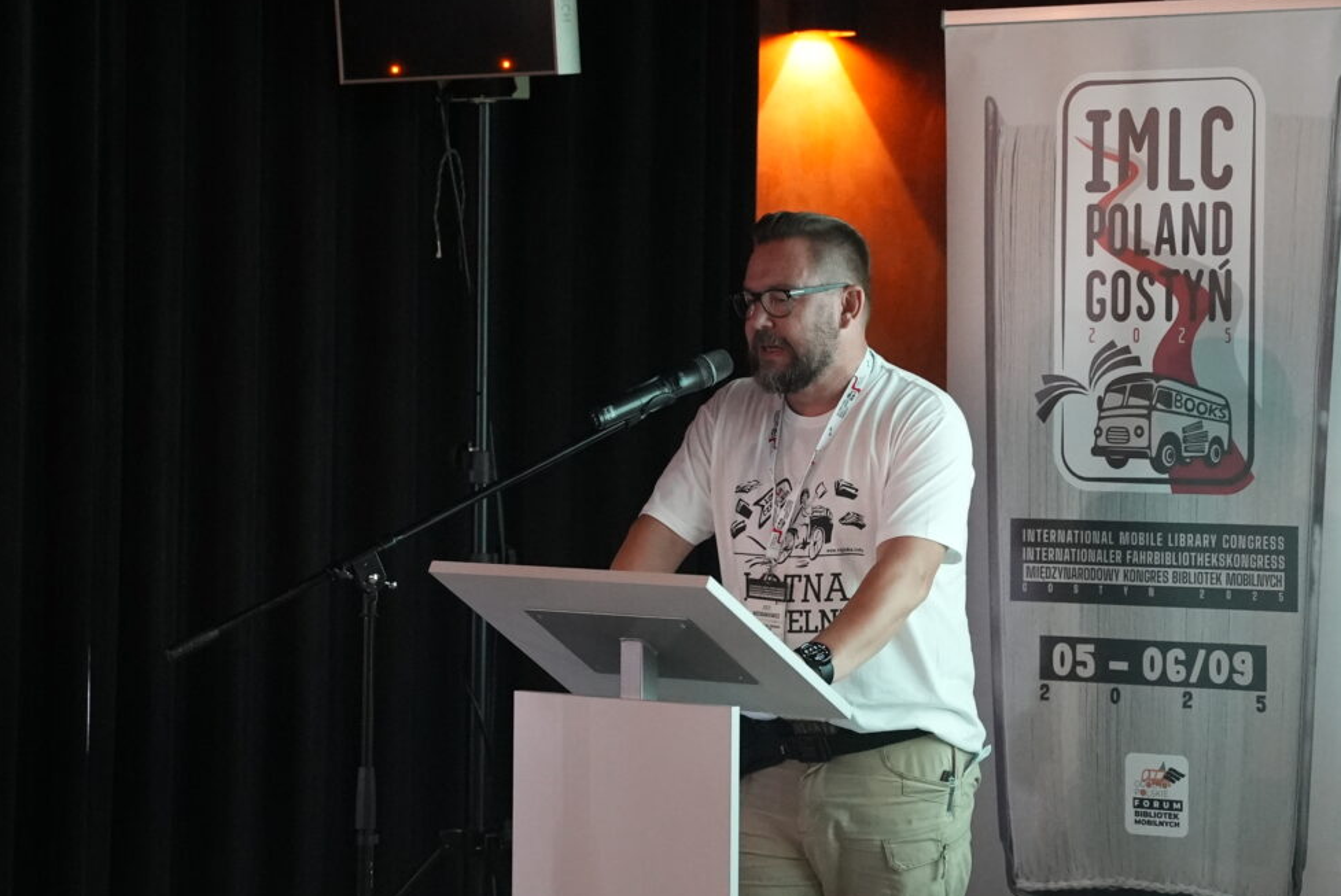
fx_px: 4100
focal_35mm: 110
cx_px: 695
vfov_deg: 12.5
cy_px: 462
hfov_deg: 18.6
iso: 10000
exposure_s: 1/160
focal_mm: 70
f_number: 2.8
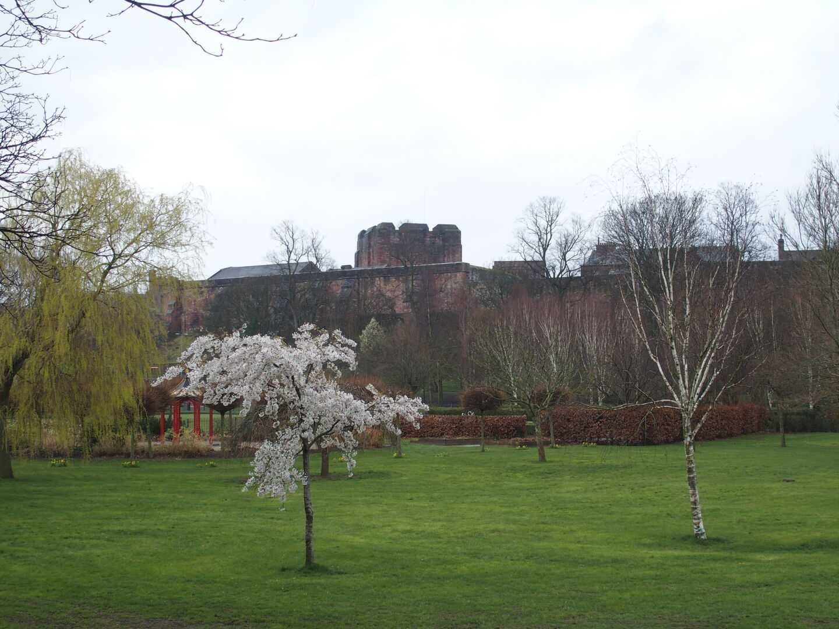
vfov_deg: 25.7
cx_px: 420
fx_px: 1382
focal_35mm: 57
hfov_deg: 33.8
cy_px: 314
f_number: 3.5
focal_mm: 12
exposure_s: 1/200
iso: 100
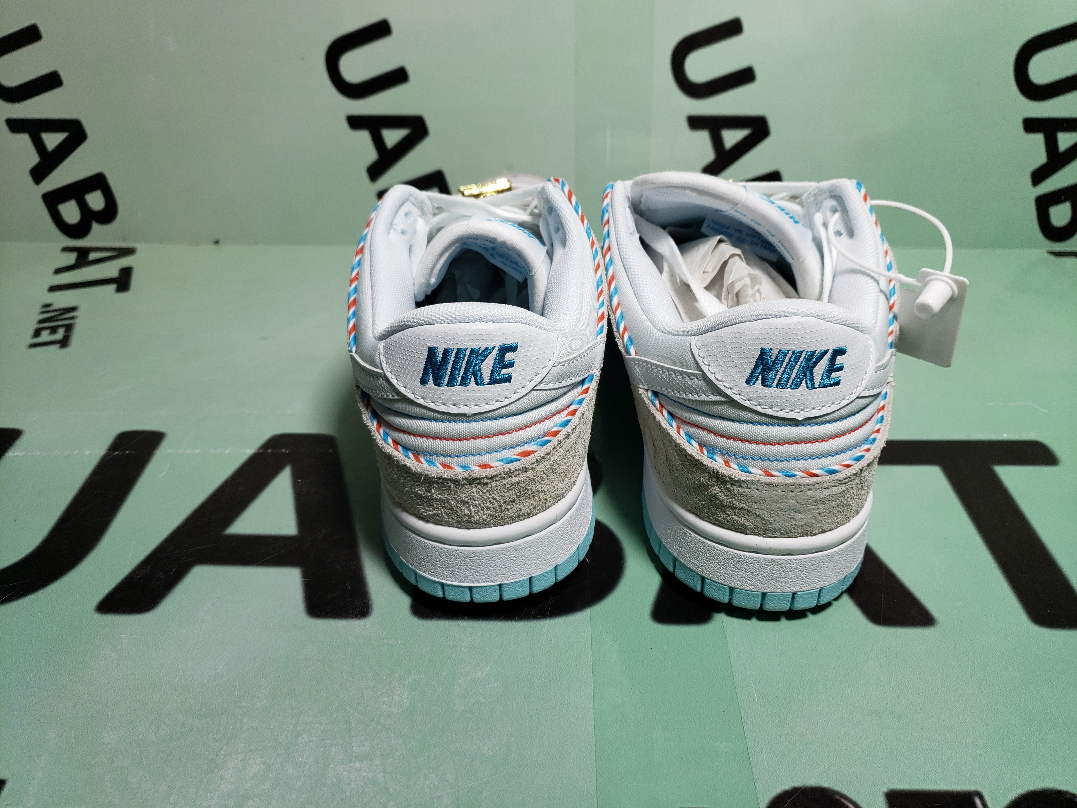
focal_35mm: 26
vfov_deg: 53.1
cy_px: 404
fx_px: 809
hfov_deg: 67.3
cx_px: 538
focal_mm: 4.3
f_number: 1.5
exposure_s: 1/403
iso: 50
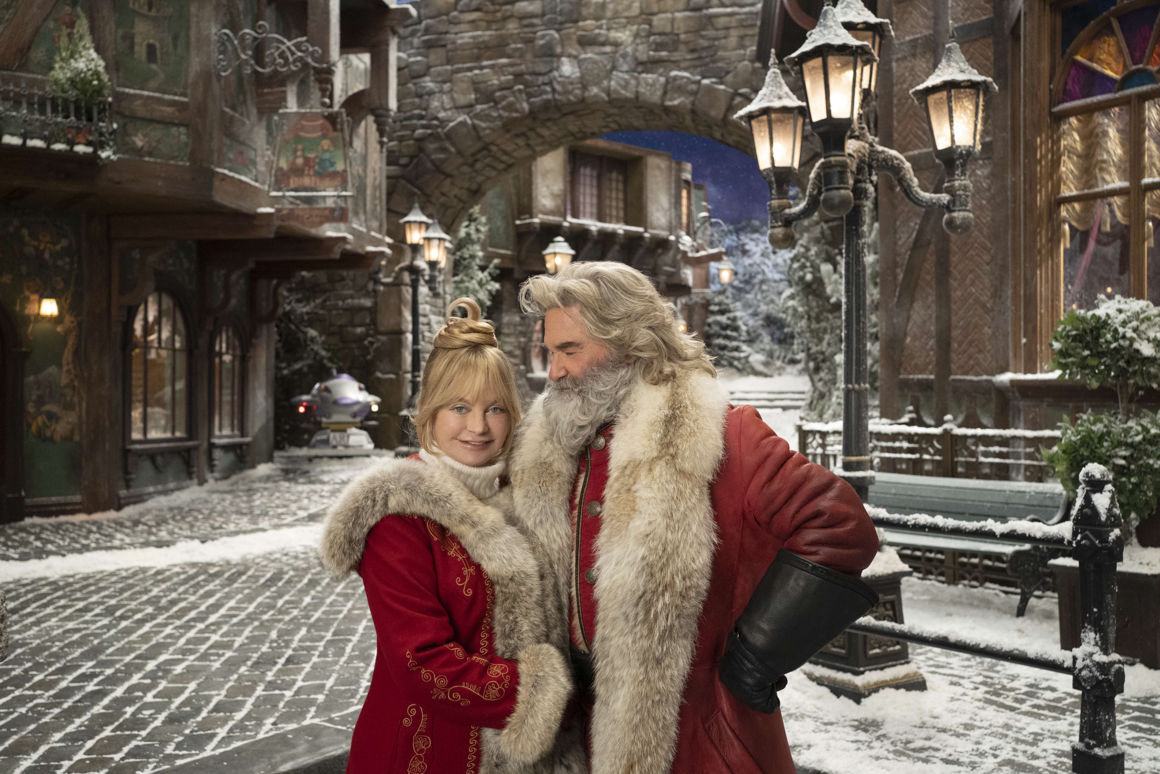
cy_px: 387
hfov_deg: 54.4
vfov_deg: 37.9
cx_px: 580
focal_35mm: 35
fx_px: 1128
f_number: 4.5
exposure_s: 1/125
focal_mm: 35
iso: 4000
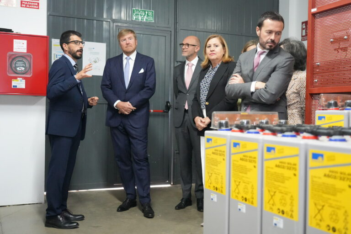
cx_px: 176
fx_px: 409
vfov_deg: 31.9
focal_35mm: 42
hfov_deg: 46.4
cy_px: 117
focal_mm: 42
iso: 10000
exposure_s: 1/160
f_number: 4
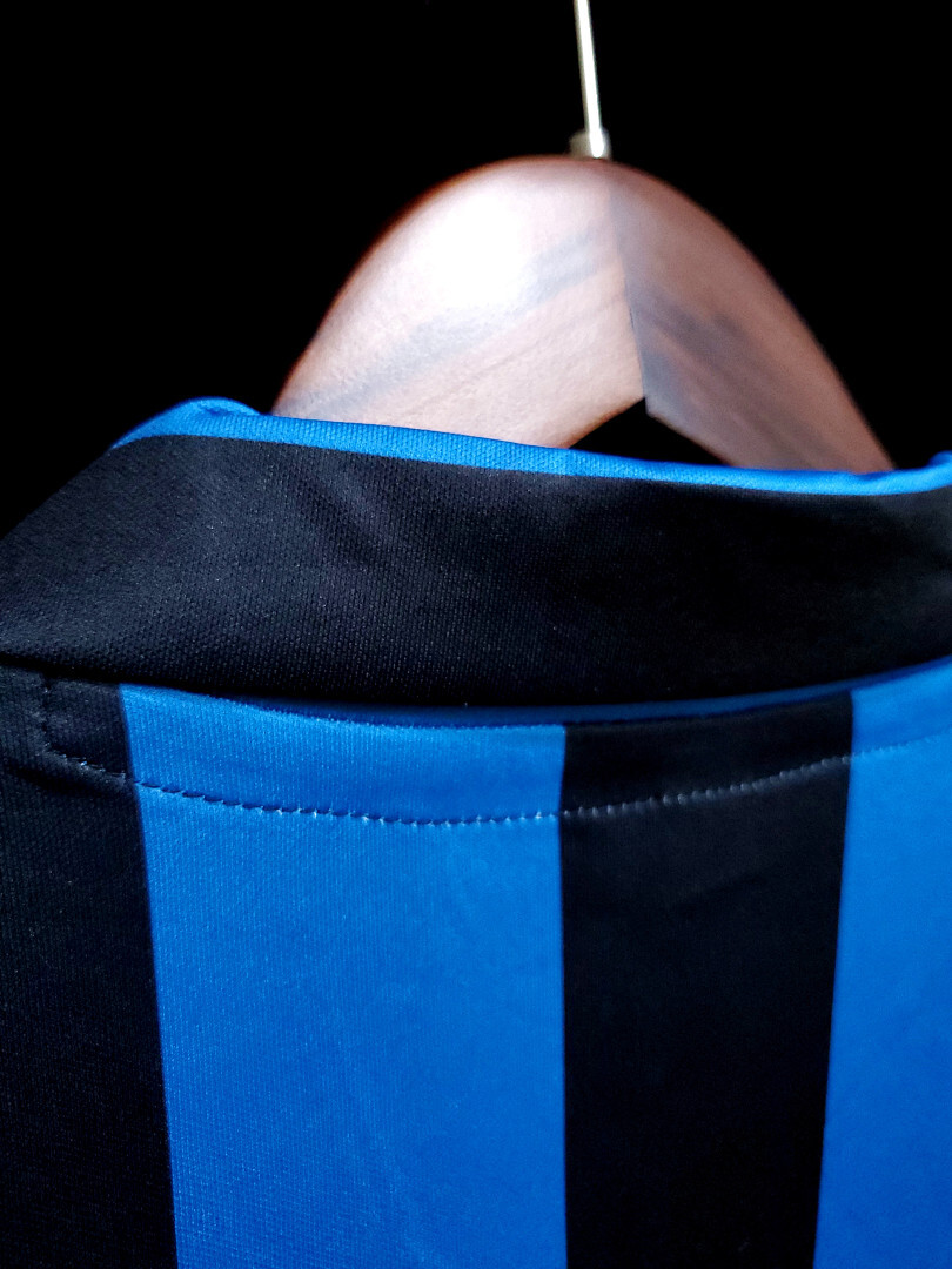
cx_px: 476
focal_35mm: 26
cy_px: 634
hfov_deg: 53.1
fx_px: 953
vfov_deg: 67.3
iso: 500
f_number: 1.5
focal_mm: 4.3
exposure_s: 1/30
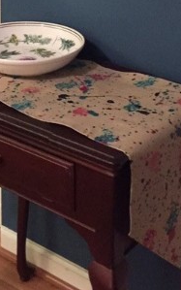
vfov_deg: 23.7
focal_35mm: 79
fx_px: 623
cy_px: -66
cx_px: 56
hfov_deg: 16.5
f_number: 2.2
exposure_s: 1/15
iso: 320
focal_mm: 4.15
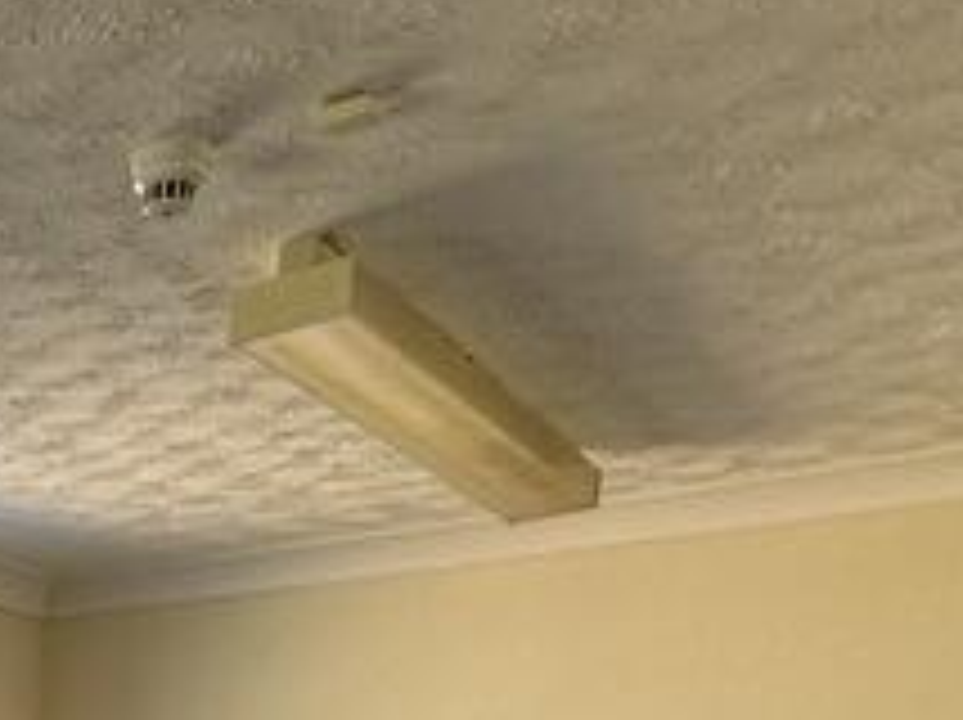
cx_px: -464
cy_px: 1557
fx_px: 1862
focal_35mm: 67
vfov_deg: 15.7
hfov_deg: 23.5
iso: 125
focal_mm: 2.22
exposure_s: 1/100
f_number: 2.2
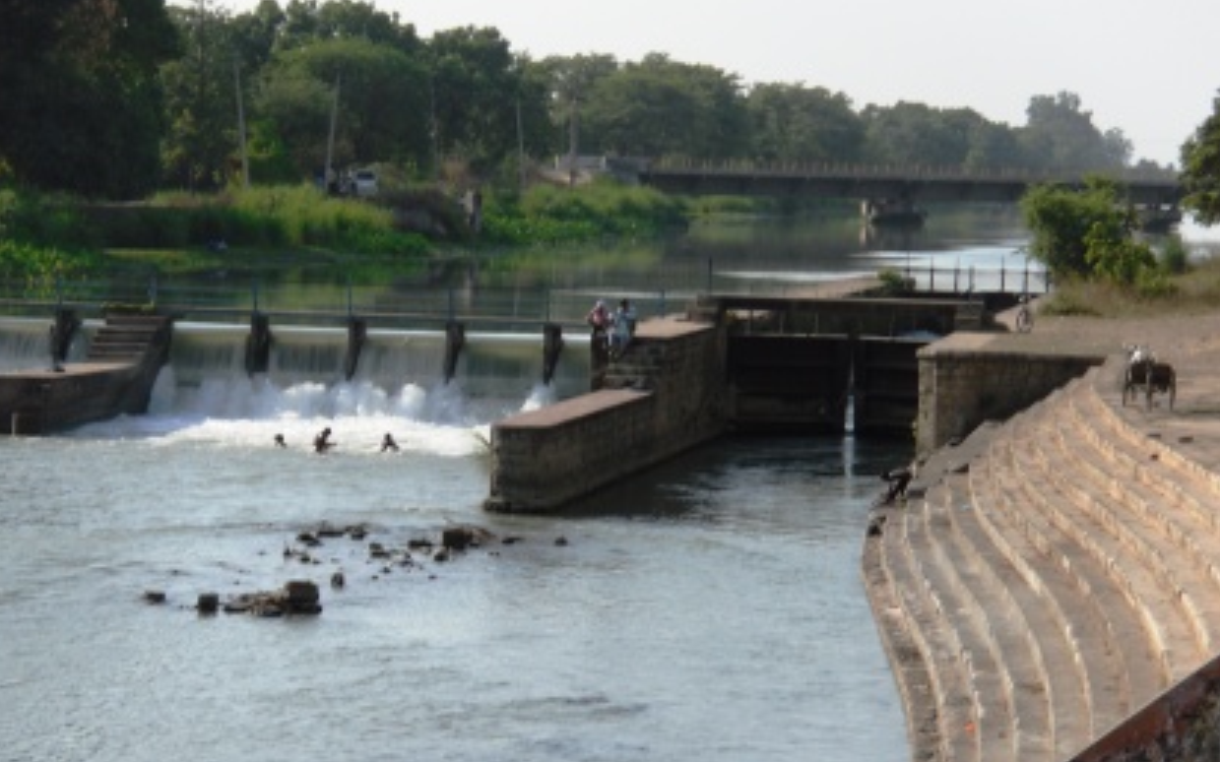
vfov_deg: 9.4
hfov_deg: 15.0
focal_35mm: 139
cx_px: 582
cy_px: 464
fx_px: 4621
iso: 80
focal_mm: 21.69
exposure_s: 1/412
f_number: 4.9
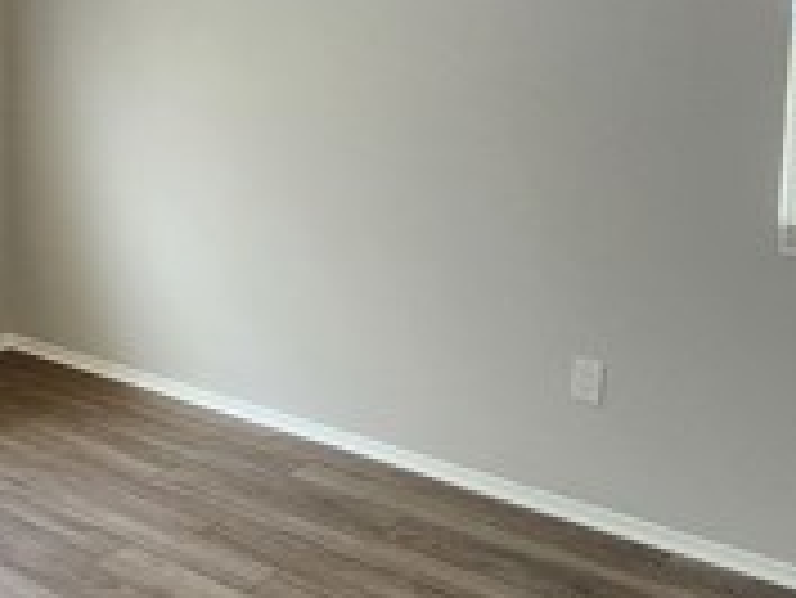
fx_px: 1082
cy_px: 117
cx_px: -36
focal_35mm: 47
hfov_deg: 35.7
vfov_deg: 30.2
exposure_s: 1/60
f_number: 2.2
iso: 320
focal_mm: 2.2
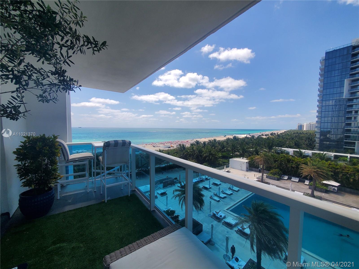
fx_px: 135
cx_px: 180
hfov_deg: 106.2
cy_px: 134
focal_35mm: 13
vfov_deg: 89.9
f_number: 2.2
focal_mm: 1.8
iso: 50
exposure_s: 1/1484
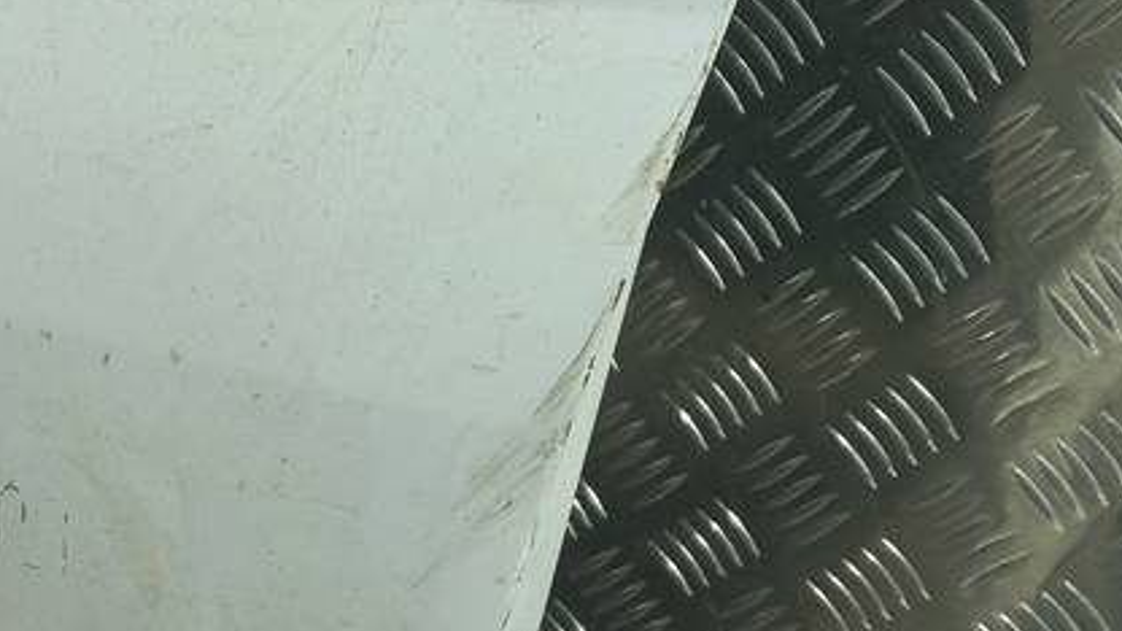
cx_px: 62
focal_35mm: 67
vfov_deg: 17.0
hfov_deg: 29.8
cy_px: 804
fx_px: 1993
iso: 50
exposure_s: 1/50
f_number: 1.8
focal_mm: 4.6
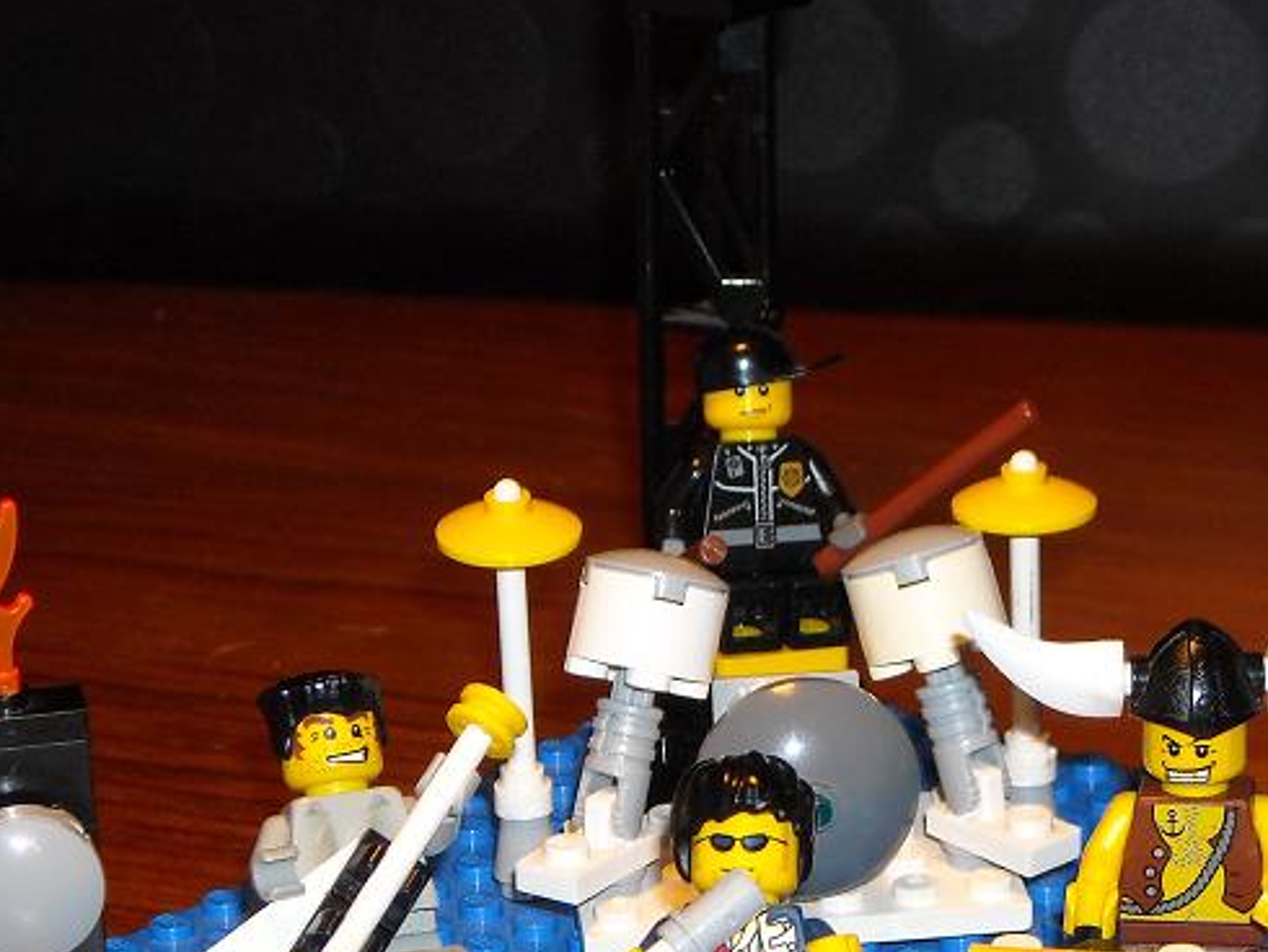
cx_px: 732
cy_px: 652
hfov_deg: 16.5
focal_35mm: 119
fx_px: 4361
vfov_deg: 12.4
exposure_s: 1/125
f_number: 3.9
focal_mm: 12.3
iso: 200
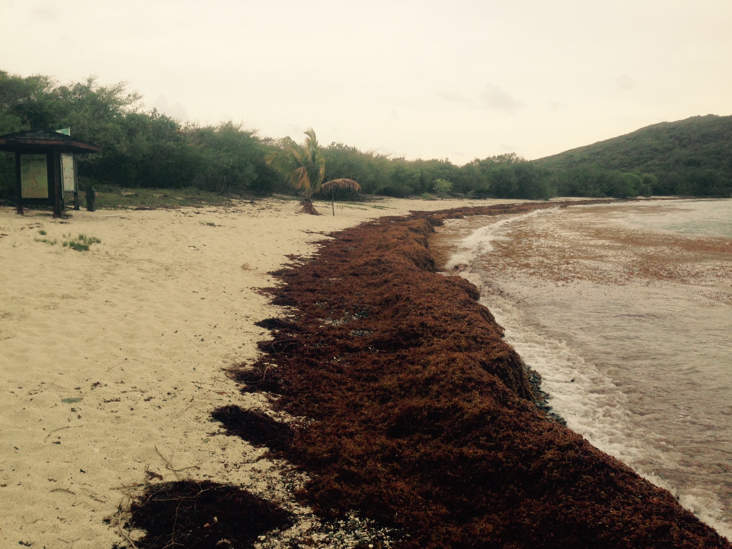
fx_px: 698
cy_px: 274
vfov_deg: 42.9
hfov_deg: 55.4
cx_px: 366
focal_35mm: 33
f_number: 2.4
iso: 50
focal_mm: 4.12
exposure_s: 1/216
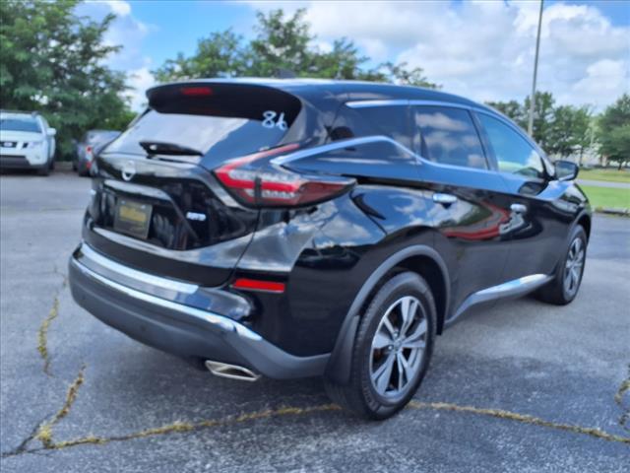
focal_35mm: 27
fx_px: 491
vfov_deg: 51.4
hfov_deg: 65.3
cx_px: 315
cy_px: 236
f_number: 1.9
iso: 40
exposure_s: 1/667
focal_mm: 3.58
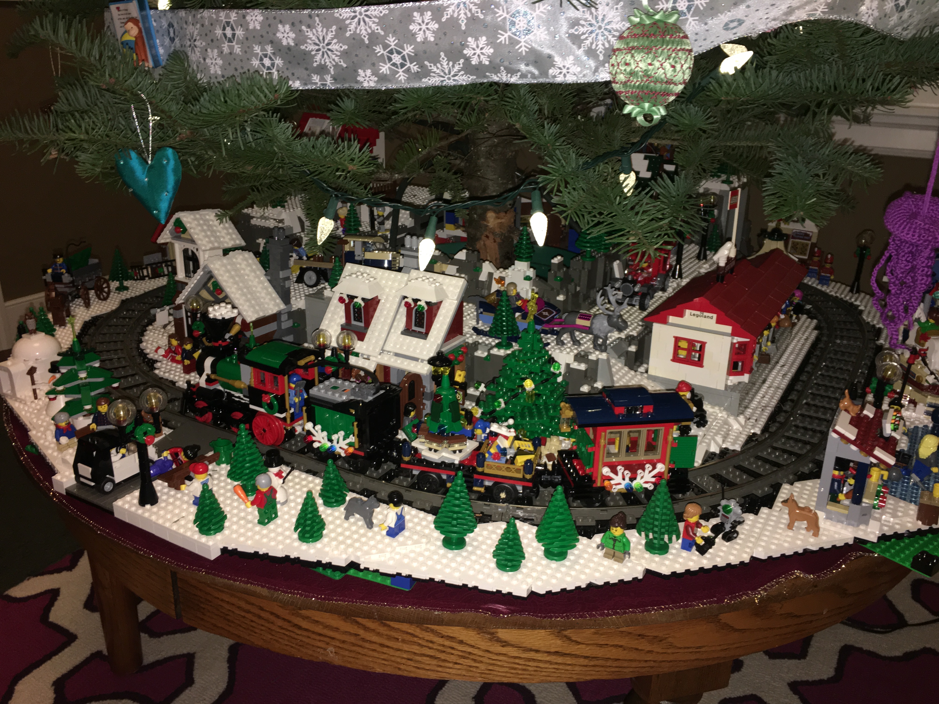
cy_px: 352
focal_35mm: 29
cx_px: 470
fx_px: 787
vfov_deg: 48.2
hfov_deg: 61.7
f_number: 2.2
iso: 64
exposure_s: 1/16
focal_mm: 4.15
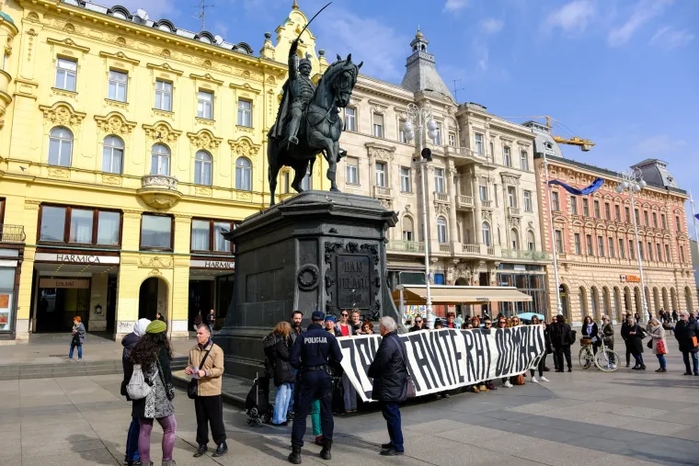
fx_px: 466
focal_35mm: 24
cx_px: 350
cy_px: 233
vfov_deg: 53.2
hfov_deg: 73.7
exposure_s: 1/1250
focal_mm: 16
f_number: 4
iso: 200
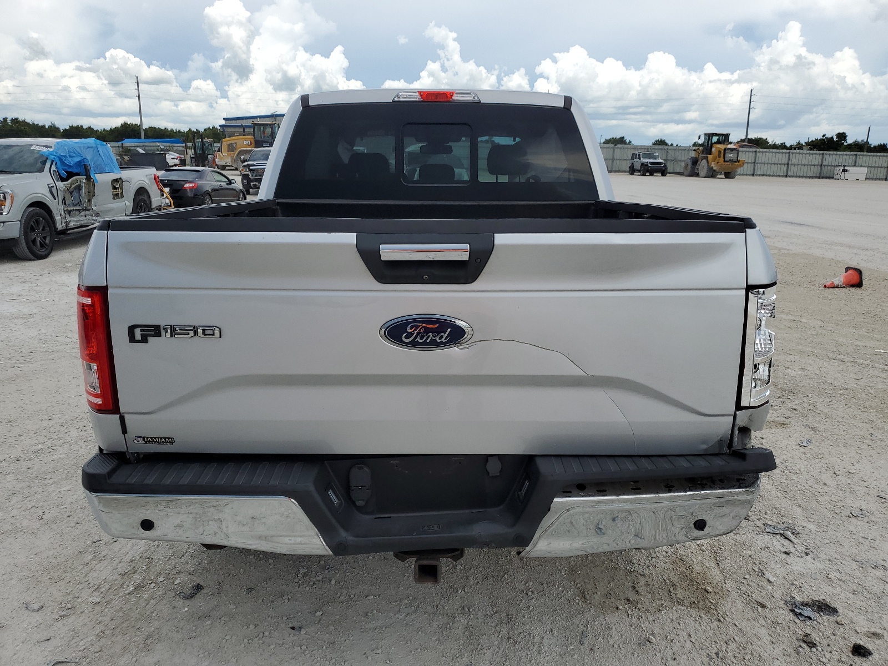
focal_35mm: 26
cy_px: 333
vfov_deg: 53.1
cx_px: 444
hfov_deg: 67.3
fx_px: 667
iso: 50
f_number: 1.5
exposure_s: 1/2500
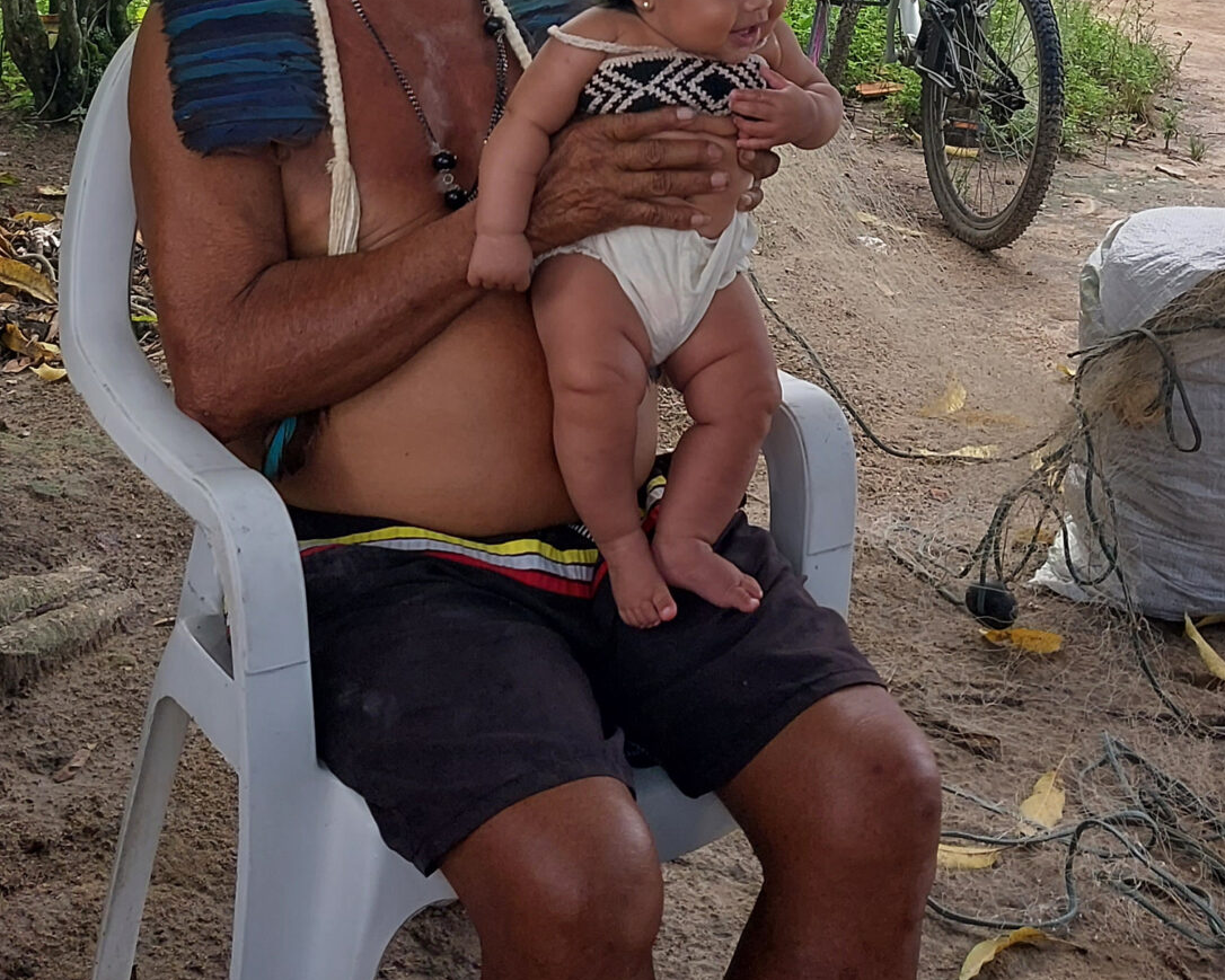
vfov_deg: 21.0
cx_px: 532
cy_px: -106
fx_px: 2502
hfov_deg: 27.5
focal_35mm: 69
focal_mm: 4.6
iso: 20
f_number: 1.8
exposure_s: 1/222
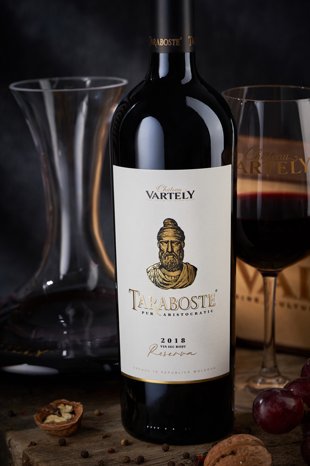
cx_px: 156
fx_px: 1563
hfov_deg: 11.3
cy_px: 234
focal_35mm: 121
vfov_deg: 16.9
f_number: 8
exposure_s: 1/160
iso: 50
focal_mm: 120
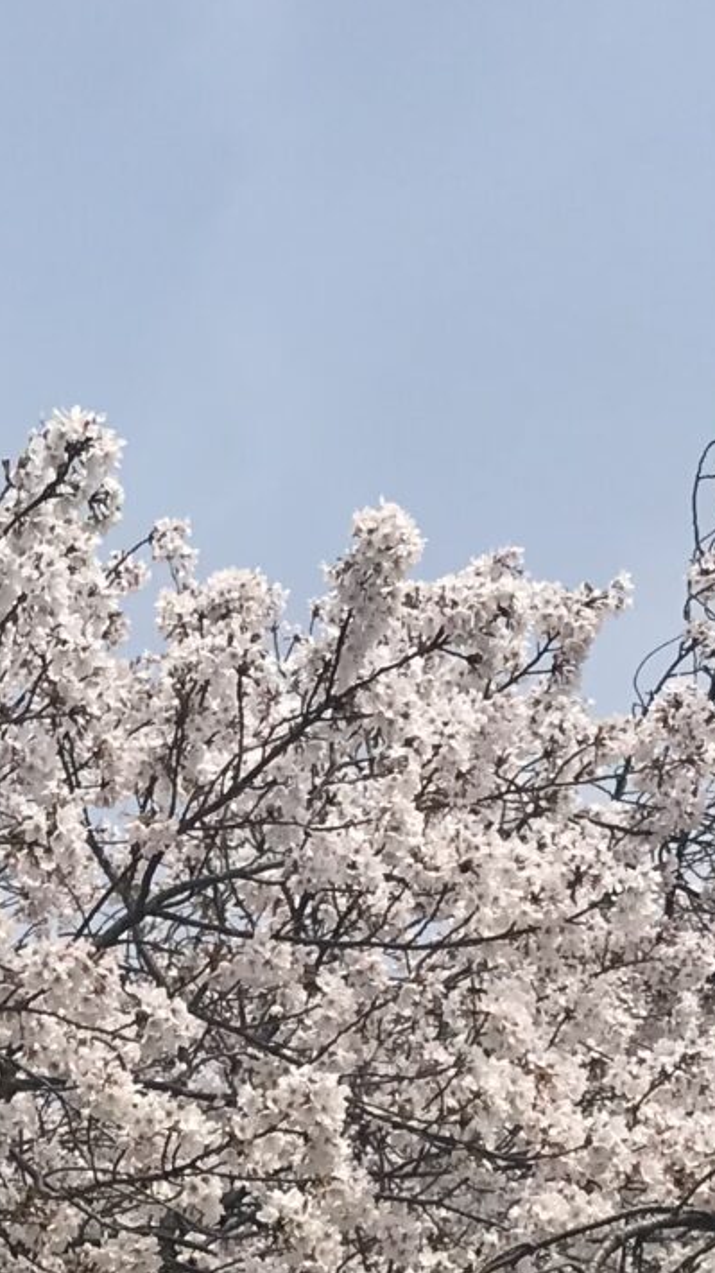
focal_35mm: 110
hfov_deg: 11.0
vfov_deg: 18.2
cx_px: 167
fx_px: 3710
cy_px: 1653
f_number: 1.8
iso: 20
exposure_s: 1/2994
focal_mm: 3.99
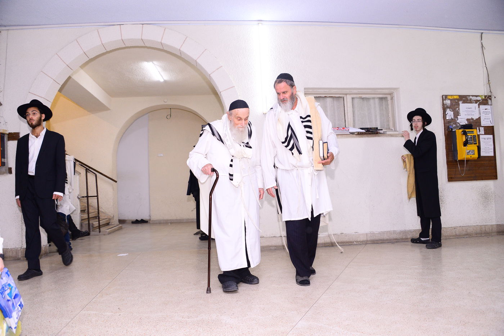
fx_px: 392
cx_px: 252
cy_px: 168
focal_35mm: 28
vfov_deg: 46.4
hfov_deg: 65.5
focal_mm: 28
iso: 2000
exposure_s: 1/100
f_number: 5
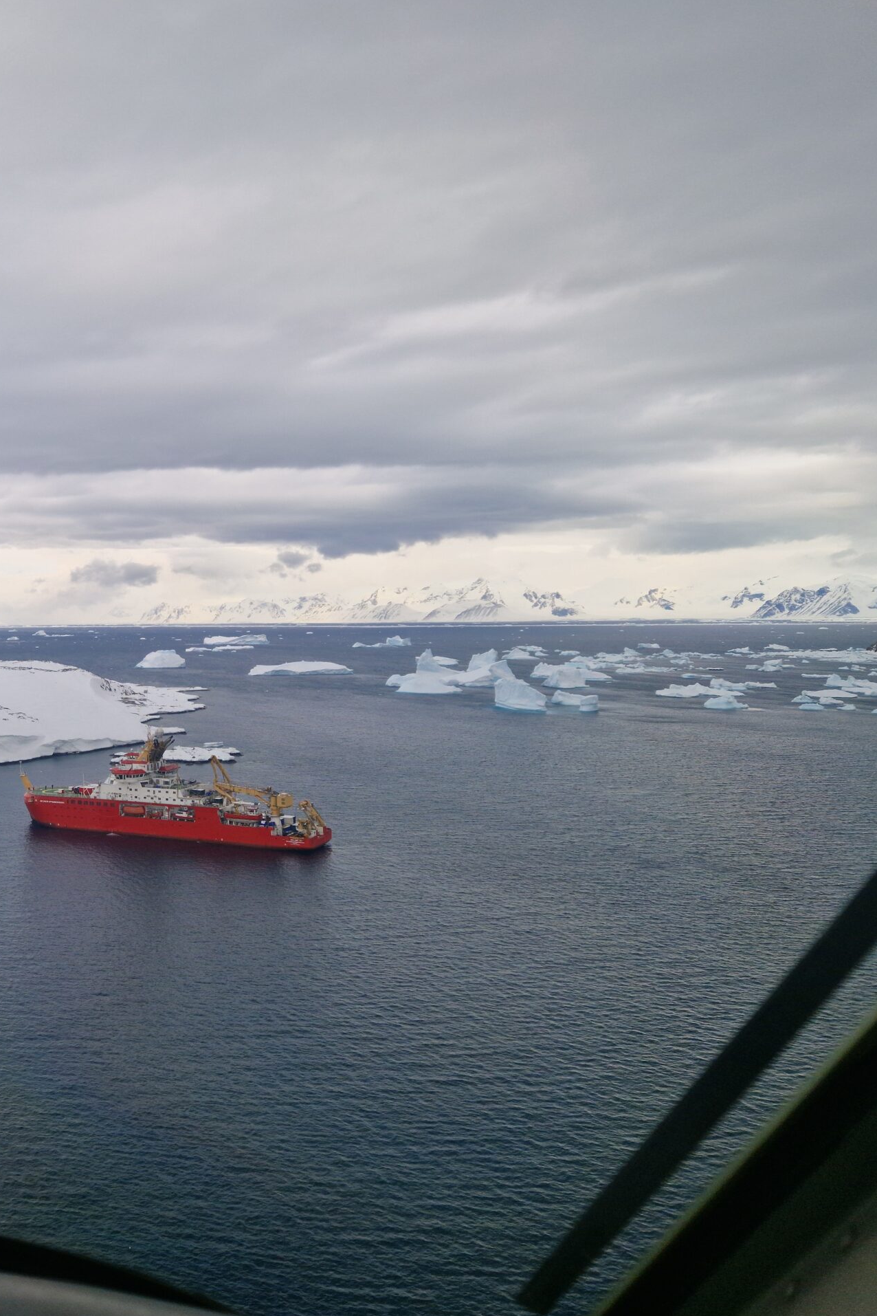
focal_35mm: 32
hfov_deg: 37.8
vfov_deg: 58.7
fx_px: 1169
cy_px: 658
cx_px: 57
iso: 50
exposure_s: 1/774
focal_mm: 5.4
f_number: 1.8
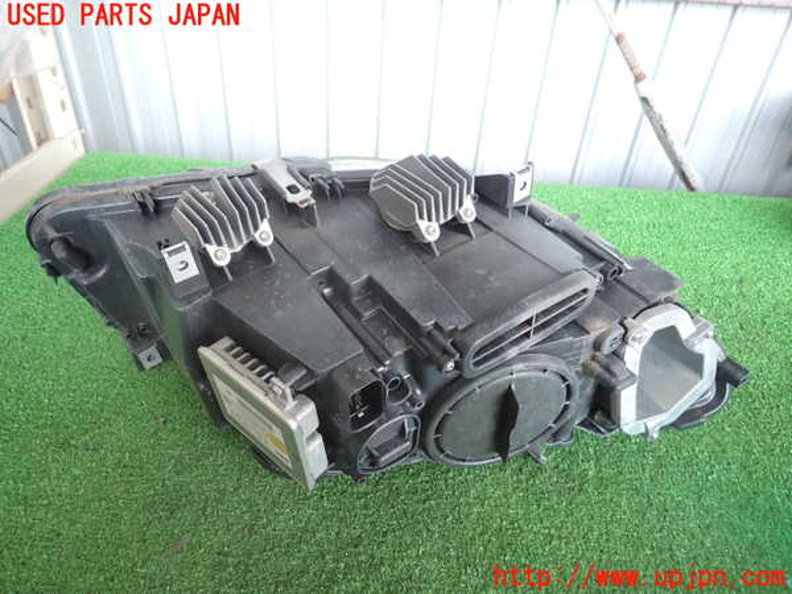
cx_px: 396
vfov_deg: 54.9
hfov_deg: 69.4
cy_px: 297
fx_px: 572
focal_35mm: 25
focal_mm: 4.5
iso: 200
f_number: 2
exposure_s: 1/60
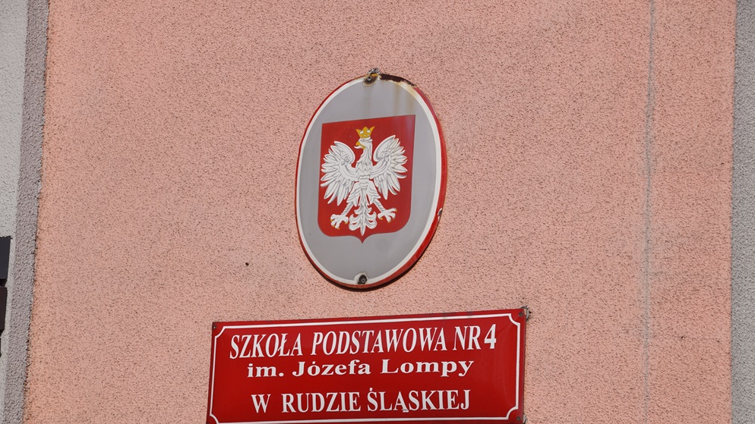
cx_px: 378
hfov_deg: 18.1
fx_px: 2373
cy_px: 240
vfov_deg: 10.2
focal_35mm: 119
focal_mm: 75
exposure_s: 1/500
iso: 100
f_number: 9
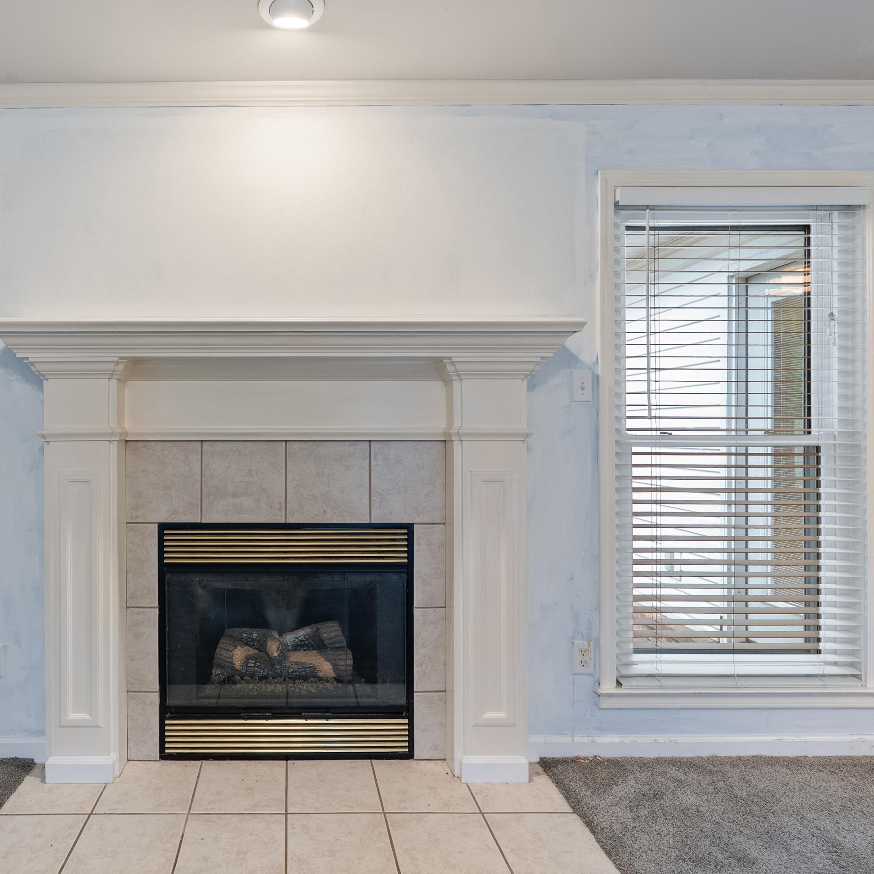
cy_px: 442
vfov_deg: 72.1
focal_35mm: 21
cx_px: 289
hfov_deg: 70.0
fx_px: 600
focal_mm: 16
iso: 250
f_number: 9
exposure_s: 1/1.25
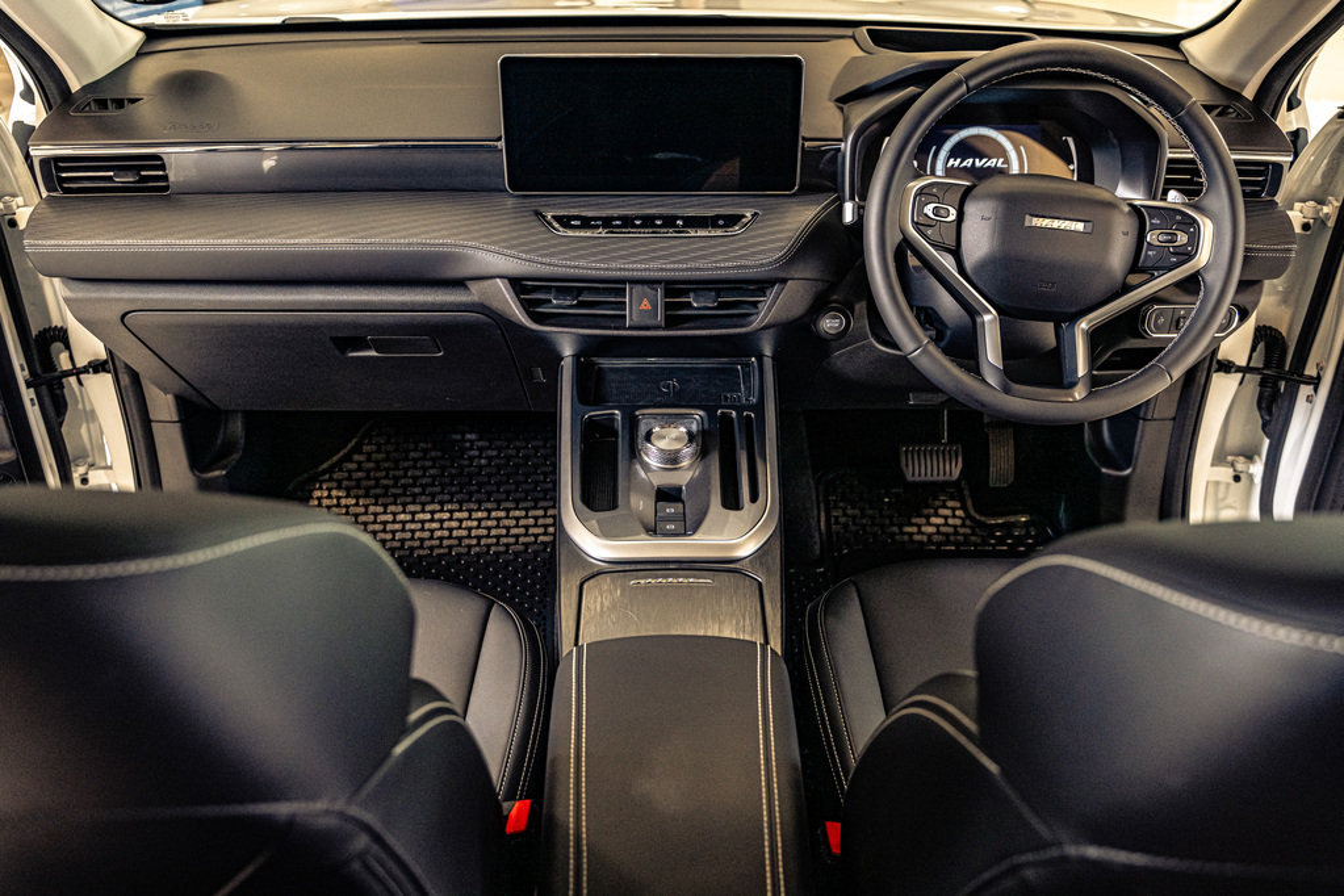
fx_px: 1120
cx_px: 672
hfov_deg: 61.9
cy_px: 448
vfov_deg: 43.6
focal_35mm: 30
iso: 1600
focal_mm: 30
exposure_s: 1/125
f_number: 4
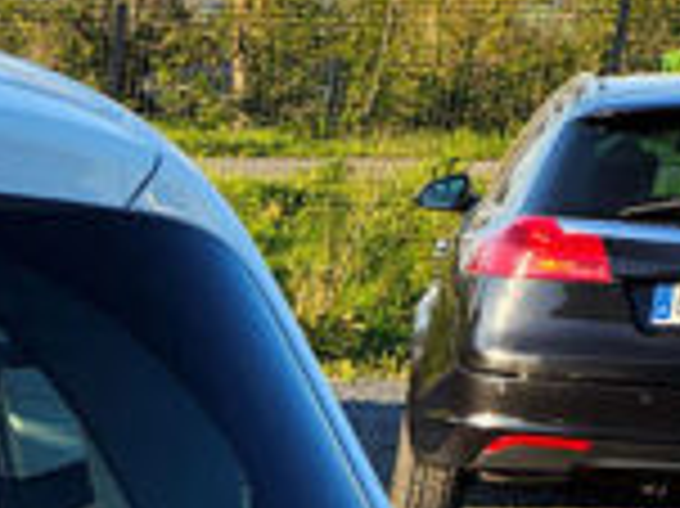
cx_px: -554
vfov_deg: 10.5
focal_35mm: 127
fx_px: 2493
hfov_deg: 13.8
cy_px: 1074
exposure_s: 1/917
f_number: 1.8
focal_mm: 5
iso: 50
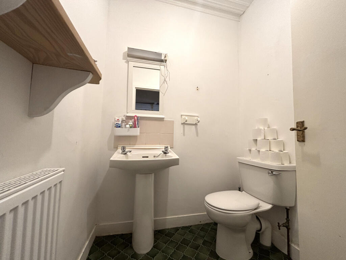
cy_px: 130
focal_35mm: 14
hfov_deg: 102.1
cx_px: 173
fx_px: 140
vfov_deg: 85.7
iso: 125
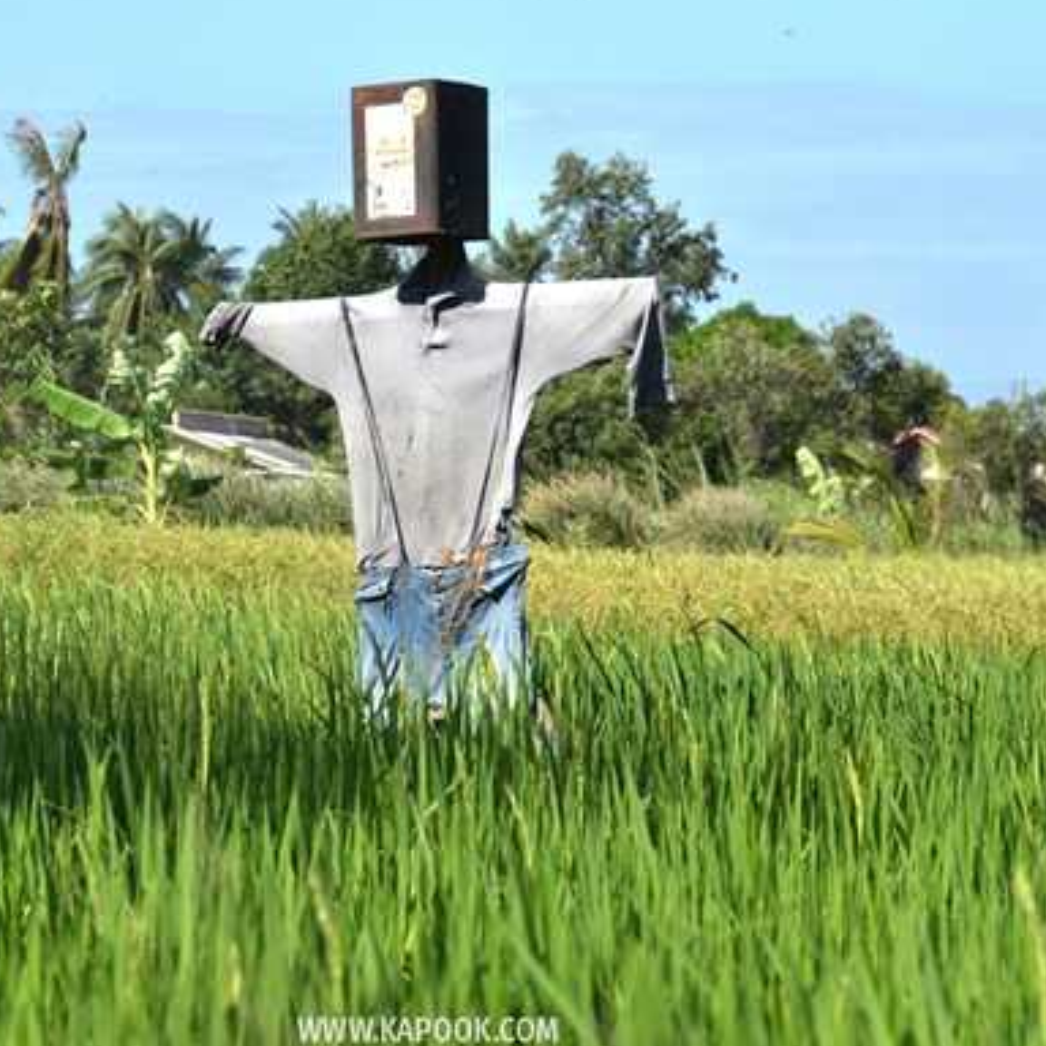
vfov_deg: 11.0
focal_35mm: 159
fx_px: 5436
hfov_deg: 11.0
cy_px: 520
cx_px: 430
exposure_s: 1/6400
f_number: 6.3
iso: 1000
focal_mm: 80
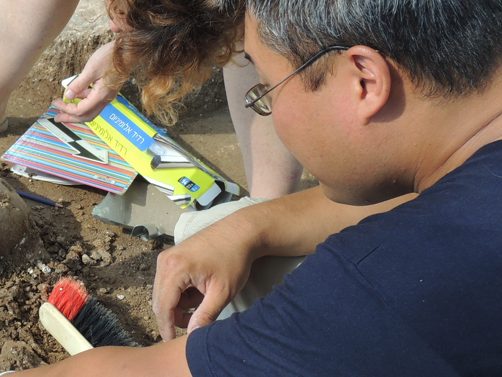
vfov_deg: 18.7
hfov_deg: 23.8
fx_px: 1146
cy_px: 188
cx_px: 16
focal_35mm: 79
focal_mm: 6.2
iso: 100
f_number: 3.3
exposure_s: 1/60
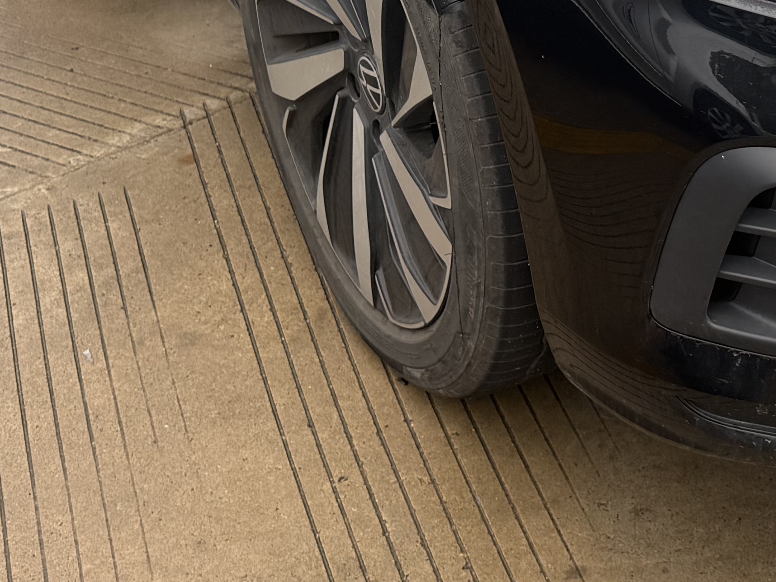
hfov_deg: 23.6
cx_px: 779
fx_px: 1771
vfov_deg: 17.5
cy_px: -181
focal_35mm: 79
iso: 80
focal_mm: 6.76
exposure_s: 1/329
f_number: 1.78
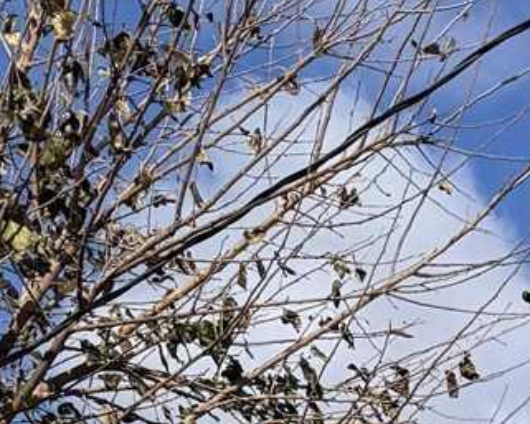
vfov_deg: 7.3
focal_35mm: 168
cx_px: 1308
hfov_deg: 9.9
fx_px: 2636
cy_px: 1556
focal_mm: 6.76
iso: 80
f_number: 1.78
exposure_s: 1/5714
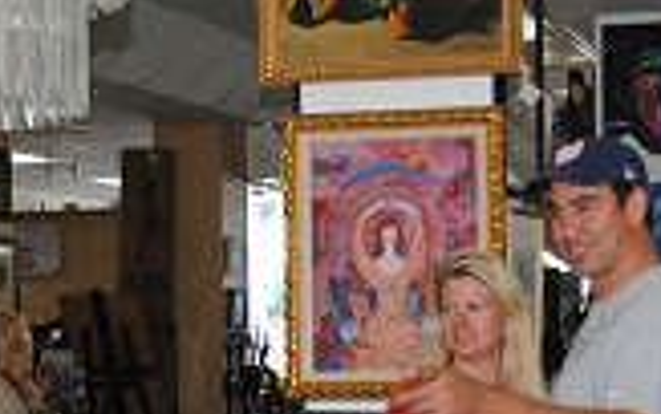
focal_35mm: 115
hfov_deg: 18.1
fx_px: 2077
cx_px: 381
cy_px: 465
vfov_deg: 11.2
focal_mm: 31
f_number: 4.2
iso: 200
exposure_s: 1/60
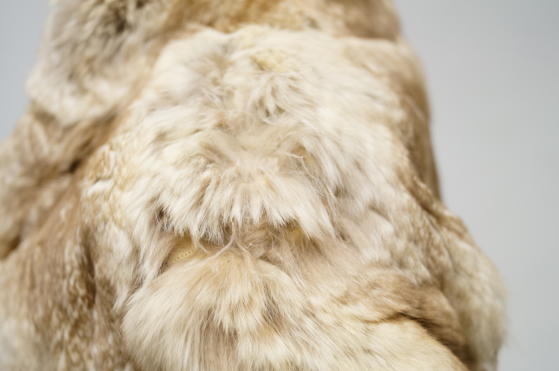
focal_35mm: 42
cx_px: 280
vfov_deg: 31.8
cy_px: 186
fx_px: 651
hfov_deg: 46.5
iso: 640
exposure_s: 1/60
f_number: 4.5
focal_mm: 28
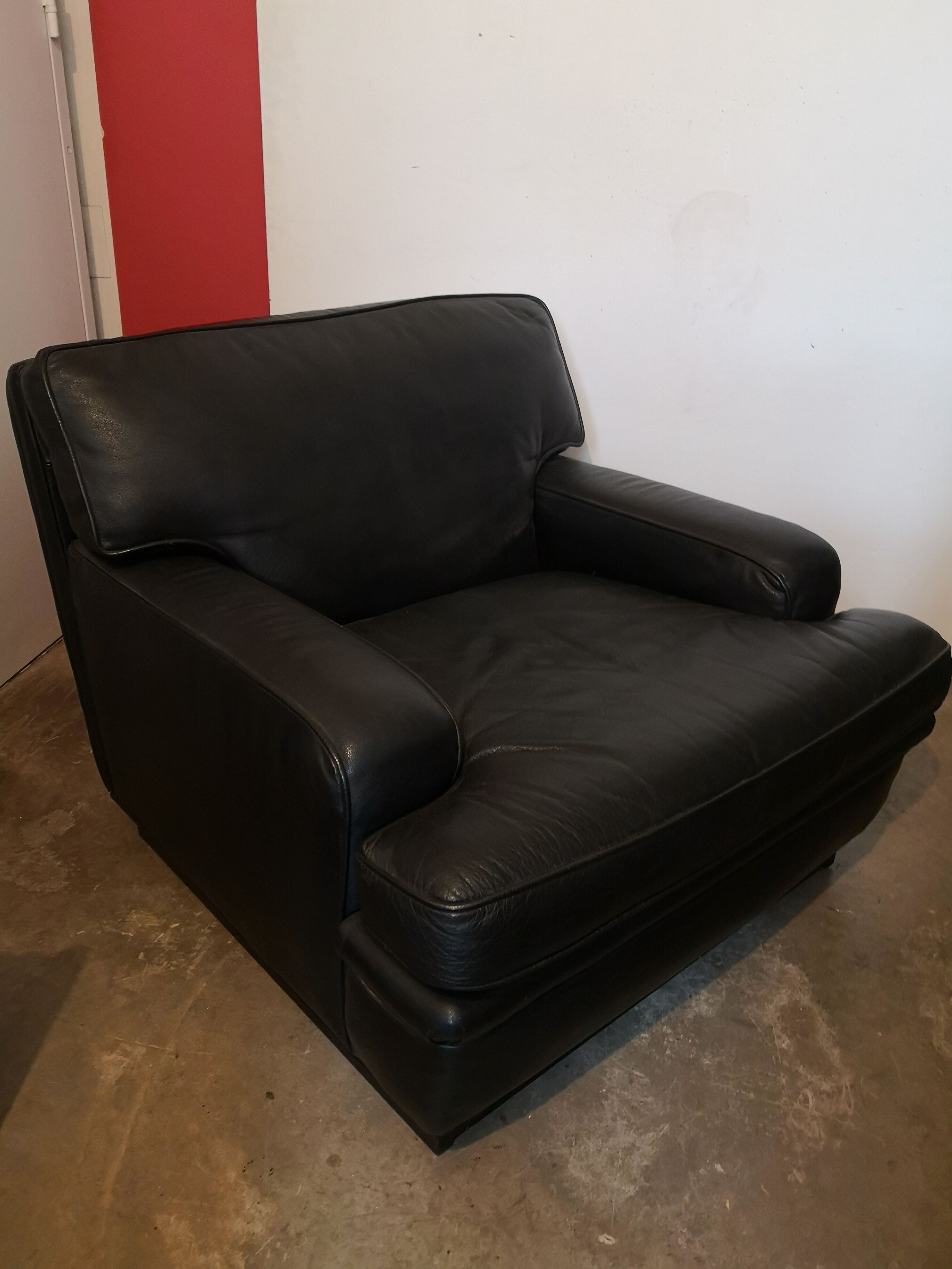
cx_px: 476
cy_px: 634
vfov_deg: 65.3
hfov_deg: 51.4
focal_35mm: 27
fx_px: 990
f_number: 1.6
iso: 500
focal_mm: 3.95
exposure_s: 1/25
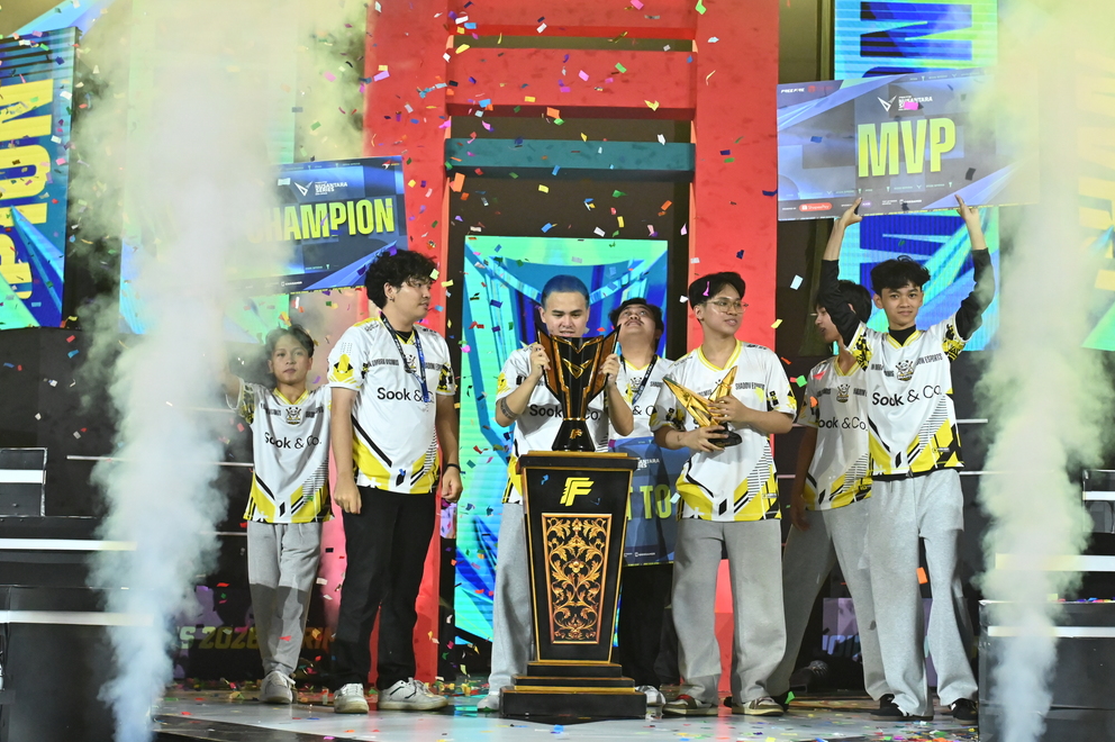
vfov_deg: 21.2
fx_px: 1981
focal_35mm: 64
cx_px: 579
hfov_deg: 31.4
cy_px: 373
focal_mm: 42
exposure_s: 1/800
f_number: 4
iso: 4000
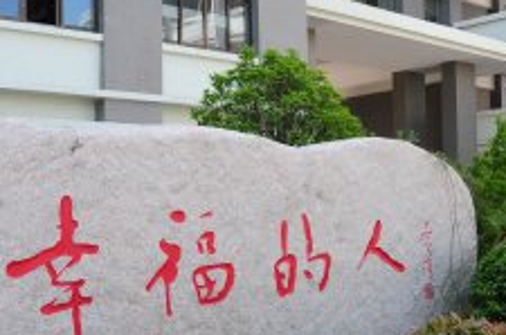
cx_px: 198
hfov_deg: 41.0
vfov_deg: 27.8
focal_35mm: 48
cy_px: 212
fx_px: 673
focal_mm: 18
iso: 200
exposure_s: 1/250
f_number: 5.6
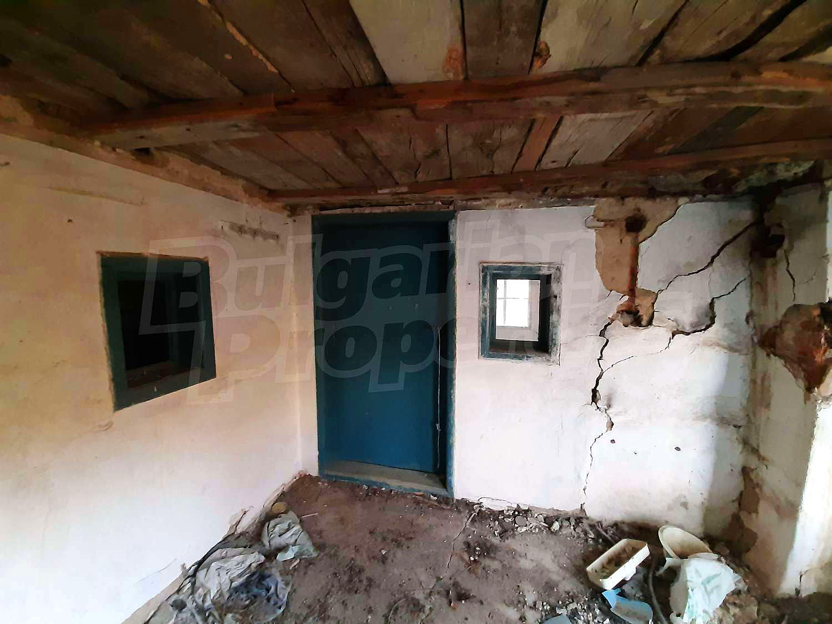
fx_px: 312
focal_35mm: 13
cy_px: 312
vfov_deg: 89.9
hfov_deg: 106.2
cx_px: 416
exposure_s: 1/25
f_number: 2.2
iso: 400
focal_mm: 1.42
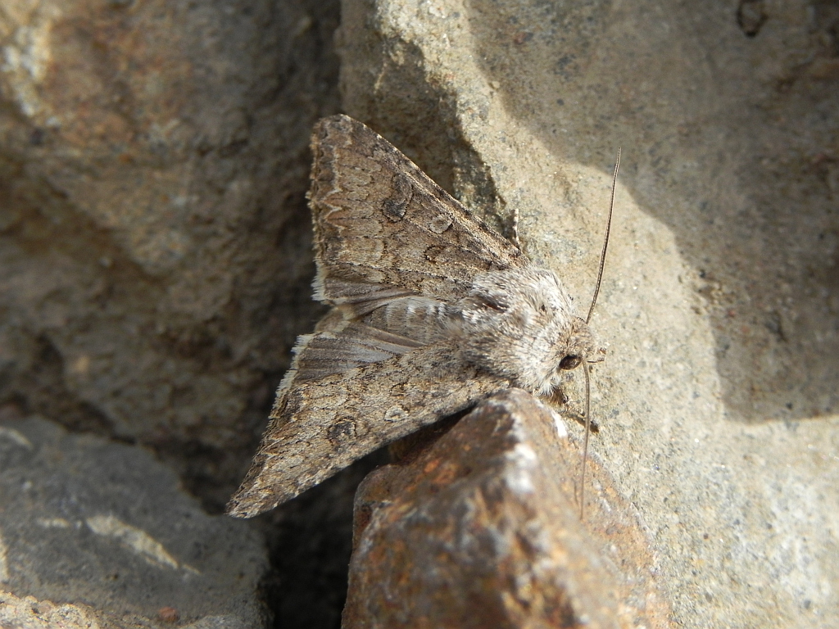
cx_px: 420
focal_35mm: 105
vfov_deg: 14.1
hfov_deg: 18.7
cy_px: 314
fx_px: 2545
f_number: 5.6
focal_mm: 18.8
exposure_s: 1/305
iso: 160
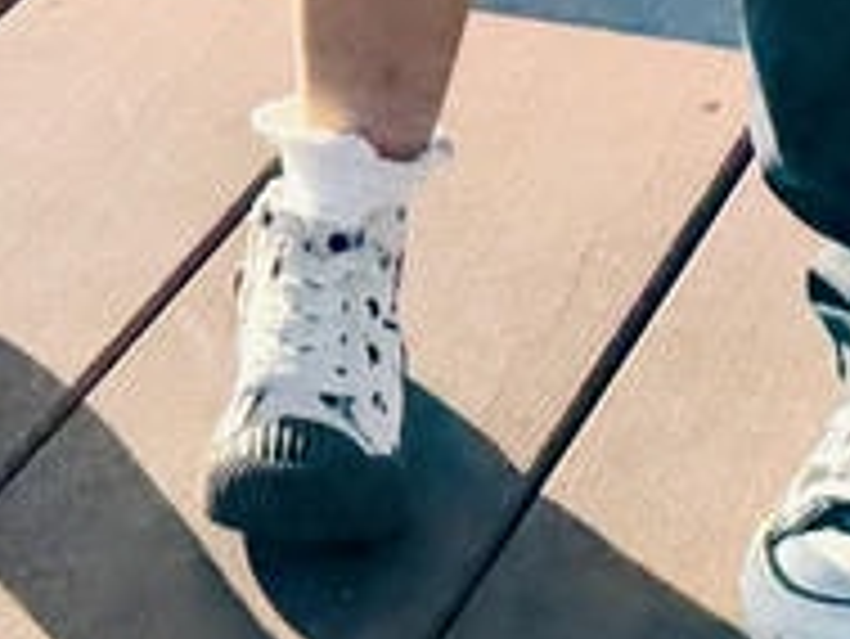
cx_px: 751
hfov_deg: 12.9
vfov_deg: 8.2
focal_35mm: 152
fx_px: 3735
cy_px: -1323
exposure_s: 1/9009
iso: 80
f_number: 1.78
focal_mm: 6.86
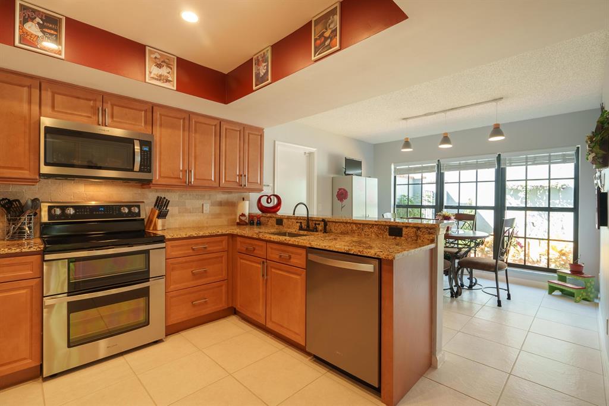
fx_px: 271
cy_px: 203
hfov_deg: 96.7
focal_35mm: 16
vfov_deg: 73.8
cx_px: 304
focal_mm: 16
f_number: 7.1
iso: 100
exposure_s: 1/2.5
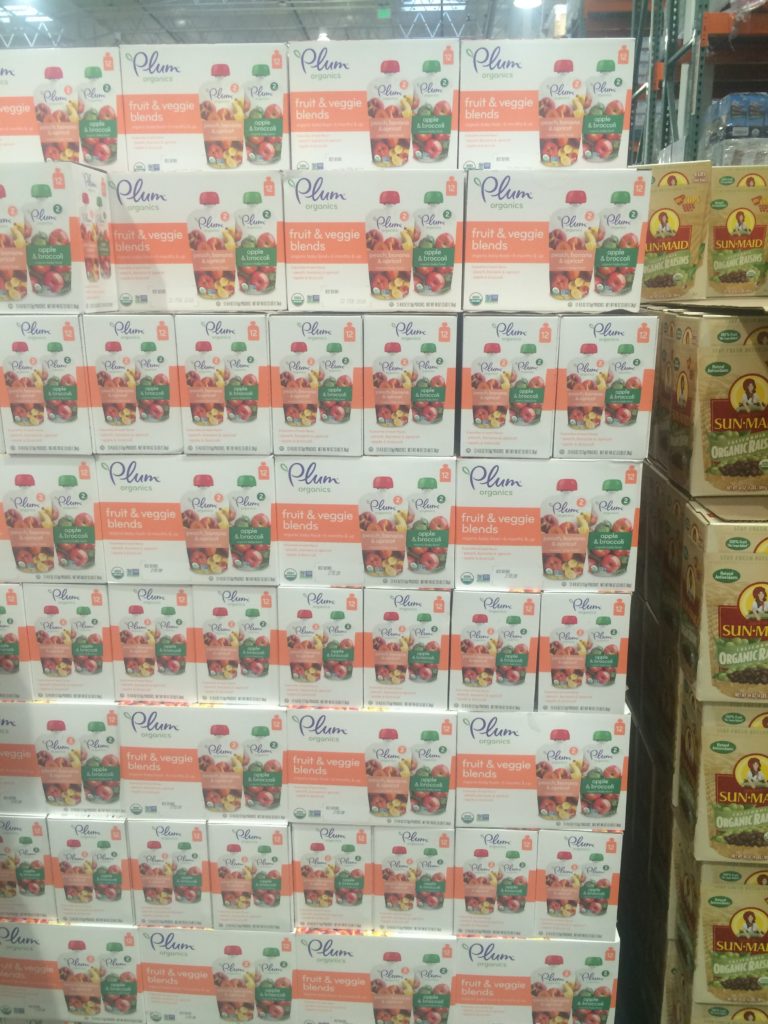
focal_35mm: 29
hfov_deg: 48.2
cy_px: 512
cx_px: 384
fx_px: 858
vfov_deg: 61.7
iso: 64
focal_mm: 4.15
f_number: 2.2
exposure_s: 1/30
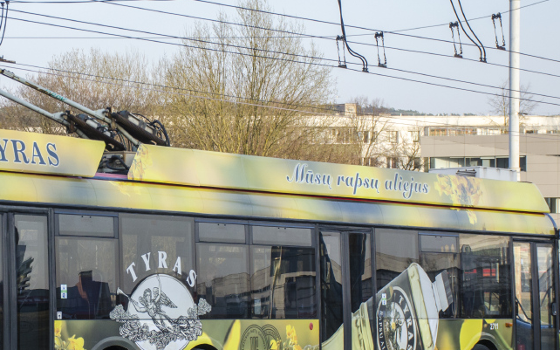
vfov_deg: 9.4
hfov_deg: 14.9
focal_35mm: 139
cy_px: 220
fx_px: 2121
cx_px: 46
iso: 320
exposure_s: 1/320
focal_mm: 45
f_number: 7.1
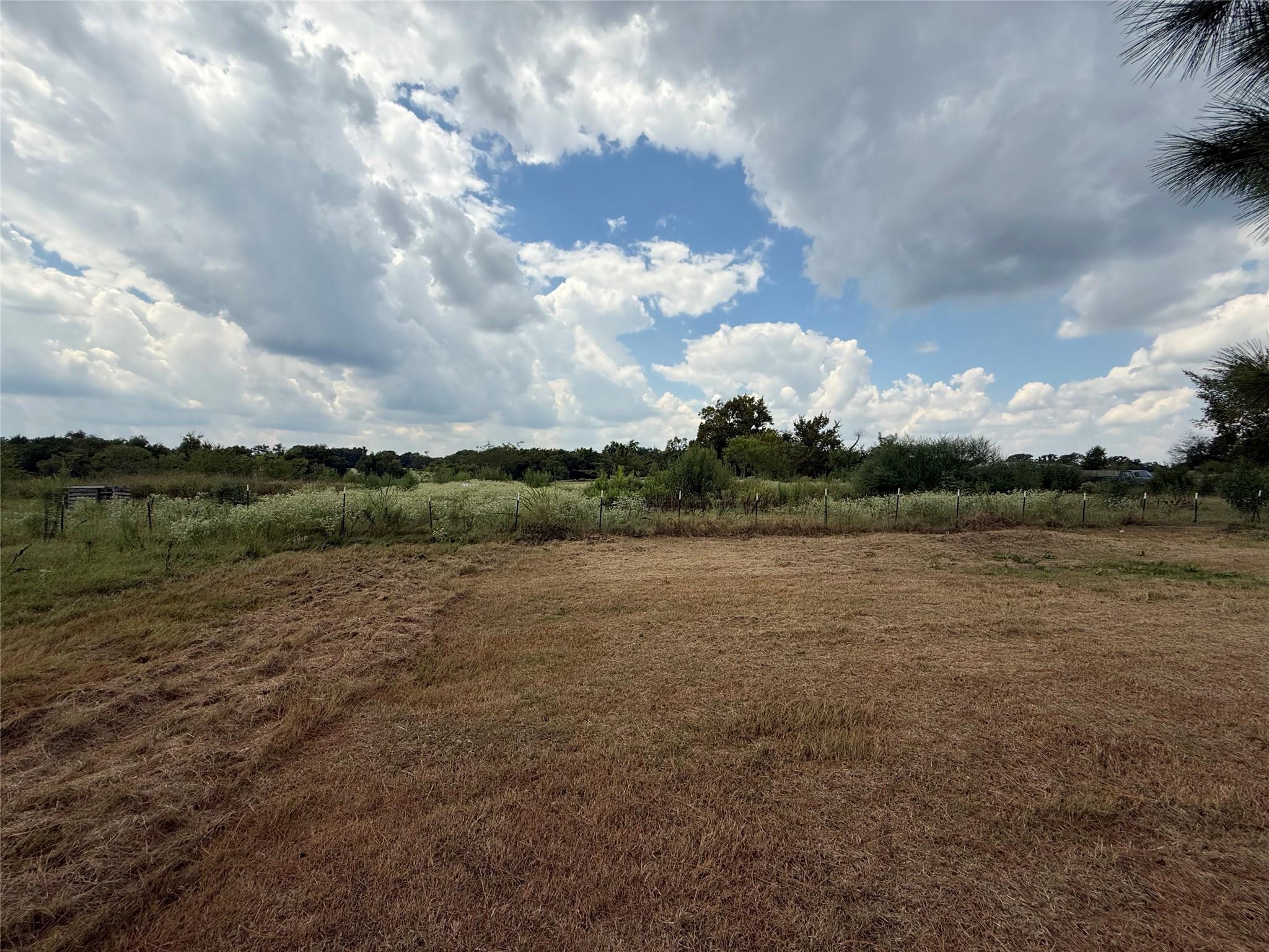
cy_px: 476
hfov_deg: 102.1
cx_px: 634
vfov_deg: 85.7
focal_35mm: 14
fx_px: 513
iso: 50
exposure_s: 1/2165
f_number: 2.2
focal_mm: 2.22
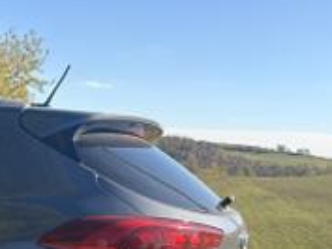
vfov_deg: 19.3
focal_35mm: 74
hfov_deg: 22.6
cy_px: 251
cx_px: -131
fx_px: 710
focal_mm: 5.96
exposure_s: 1/1667
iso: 50
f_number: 1.6
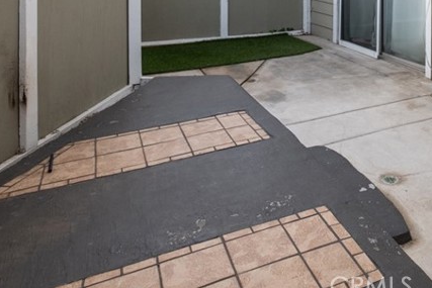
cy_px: -45
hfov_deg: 48.8
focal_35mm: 36
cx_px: 369
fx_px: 432
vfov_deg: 31.7
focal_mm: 10
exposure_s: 1/125
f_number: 9
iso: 200
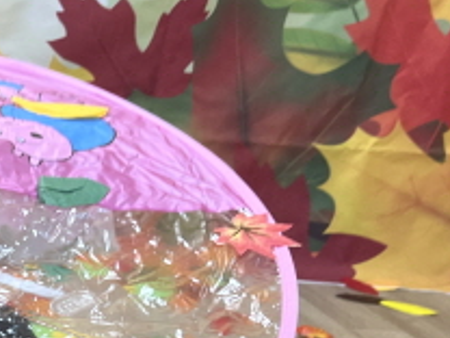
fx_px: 1170
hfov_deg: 19.4
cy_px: 364
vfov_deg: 16.0
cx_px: -197
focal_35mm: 90
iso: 80
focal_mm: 5.1
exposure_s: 1/120
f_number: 1.6
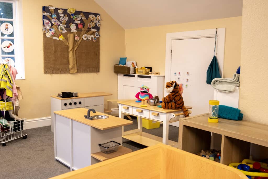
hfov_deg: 53.1
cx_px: 134
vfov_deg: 36.9
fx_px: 268
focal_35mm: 36
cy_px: 90
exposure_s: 1/6
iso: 320
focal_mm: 24
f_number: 9
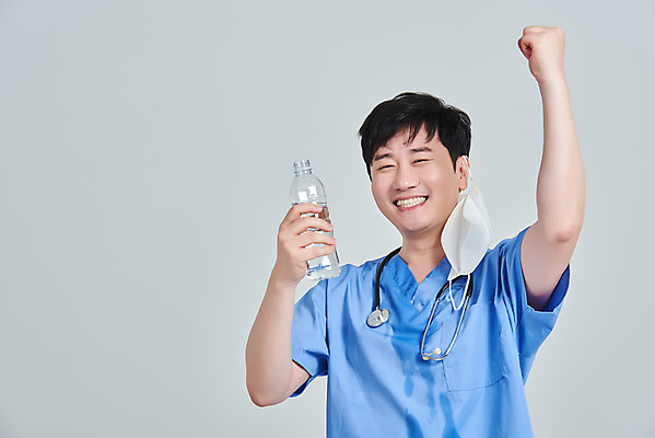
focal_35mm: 140
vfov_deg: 9.8
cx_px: 328
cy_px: 219
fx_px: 2548
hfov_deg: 14.6
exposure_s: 1/125
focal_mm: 140
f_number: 14
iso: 100
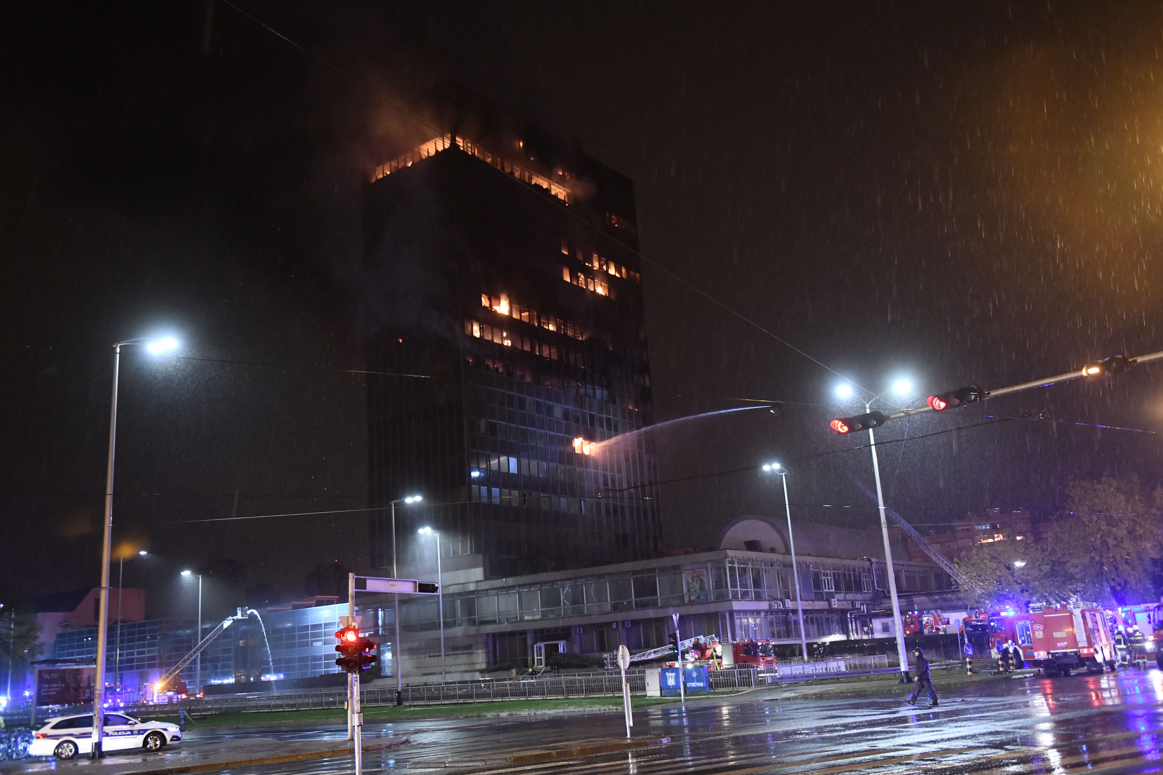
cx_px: 582
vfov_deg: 38.9
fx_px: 1098
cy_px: 388
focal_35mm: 34
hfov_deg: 55.8
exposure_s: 1/100
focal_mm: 34
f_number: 2.8
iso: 6400
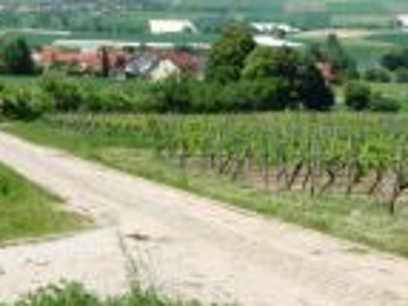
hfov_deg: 21.3
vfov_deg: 16.5
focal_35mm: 88
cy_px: 292
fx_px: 1036
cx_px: -29
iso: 100
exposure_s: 1/800
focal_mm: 4.7
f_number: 3.3
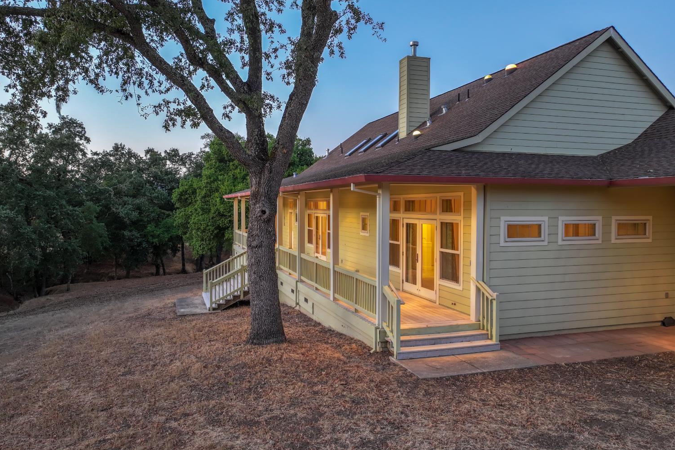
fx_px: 469
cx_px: 337
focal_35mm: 25
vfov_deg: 51.3
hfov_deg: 71.5
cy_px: 223
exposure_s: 1/15
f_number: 2.8
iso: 260
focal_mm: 12.29
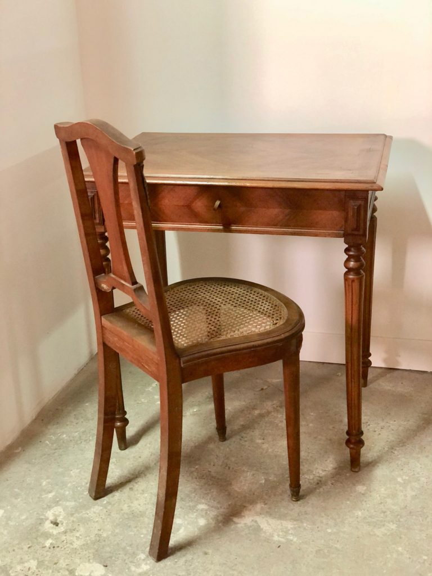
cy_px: 288
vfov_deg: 36.8
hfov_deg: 28.0
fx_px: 865
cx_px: 216
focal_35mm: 52
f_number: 2.4
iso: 160
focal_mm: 6
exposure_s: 1/8
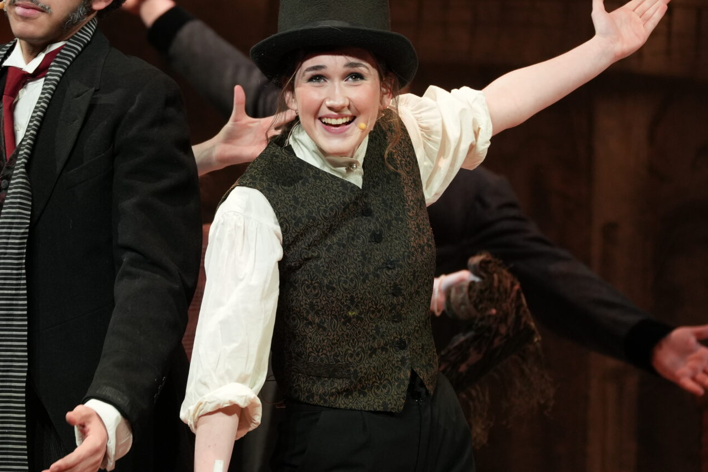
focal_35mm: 413
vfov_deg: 3.3
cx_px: 223
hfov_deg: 5.0
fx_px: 8124
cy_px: 140
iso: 1600
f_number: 5.6
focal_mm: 207
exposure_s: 1/250
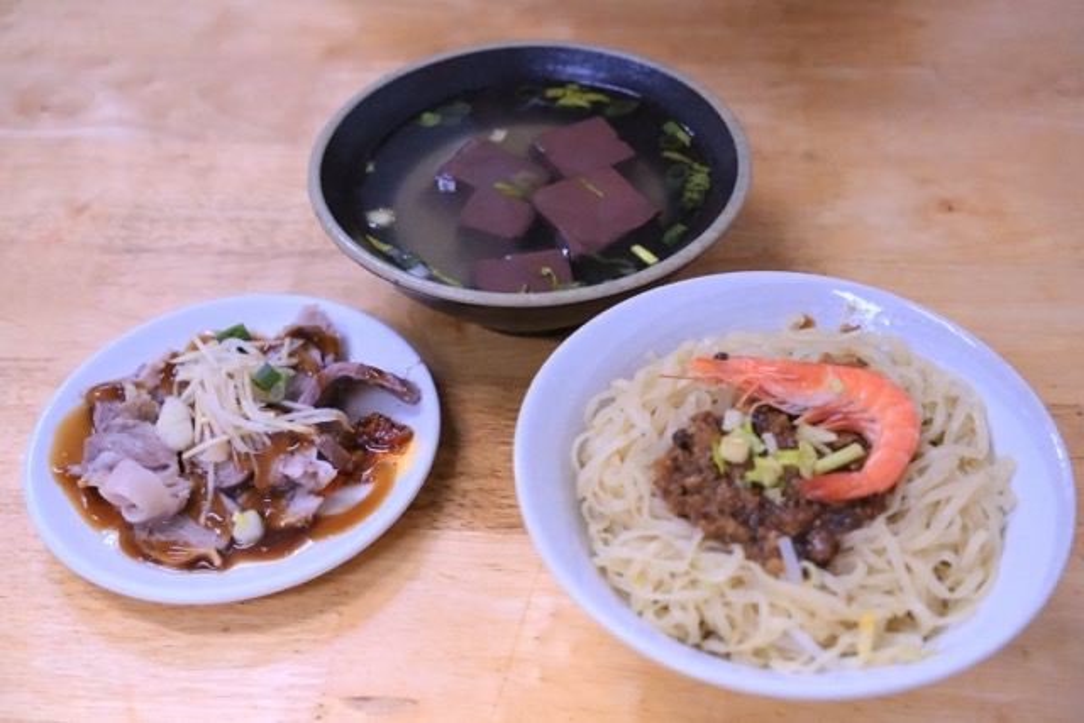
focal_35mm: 41
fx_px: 1235
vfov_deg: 32.6
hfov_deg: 47.4
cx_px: 542
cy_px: 362
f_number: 3.6
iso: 3200
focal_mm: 27
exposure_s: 1/1000
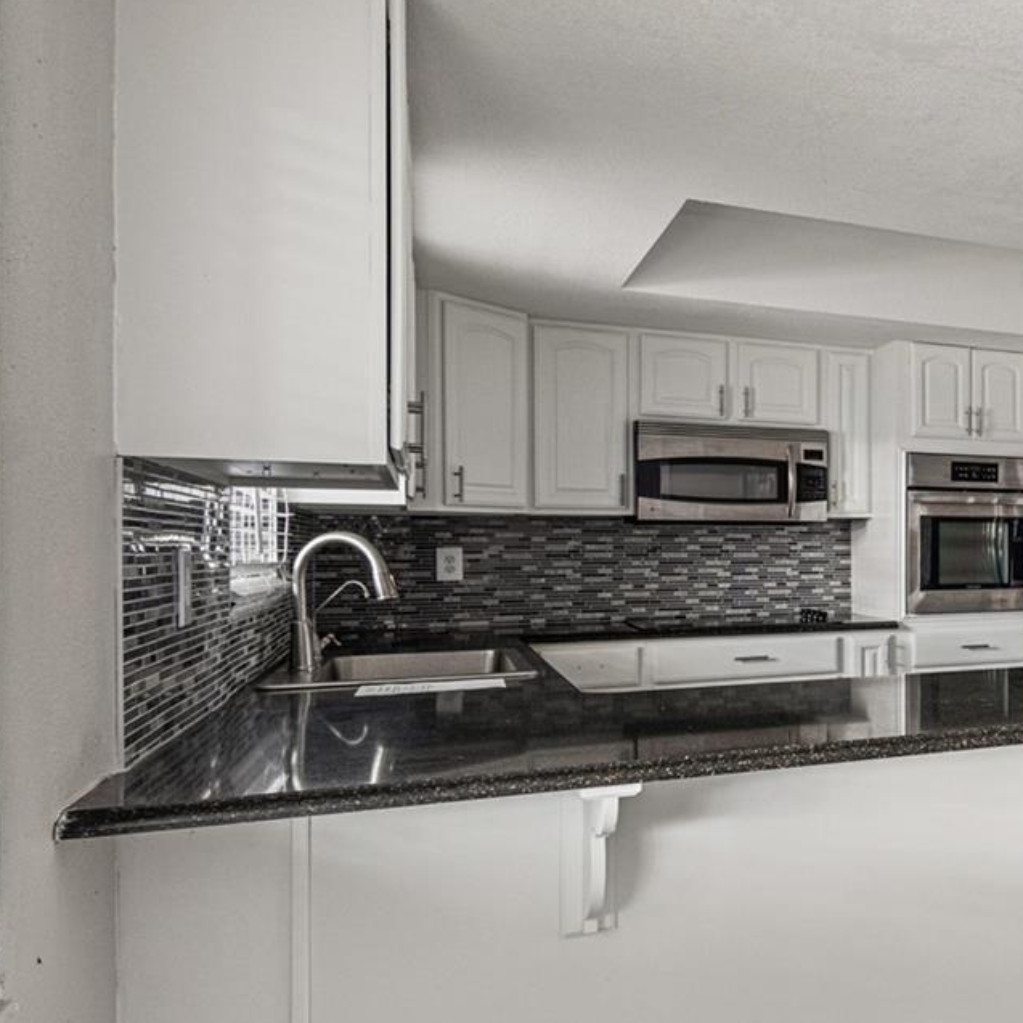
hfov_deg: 39.6
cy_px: 540
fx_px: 1070
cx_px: 1174
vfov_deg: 51.1
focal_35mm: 32
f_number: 7.1
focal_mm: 10
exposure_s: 1/15
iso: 640
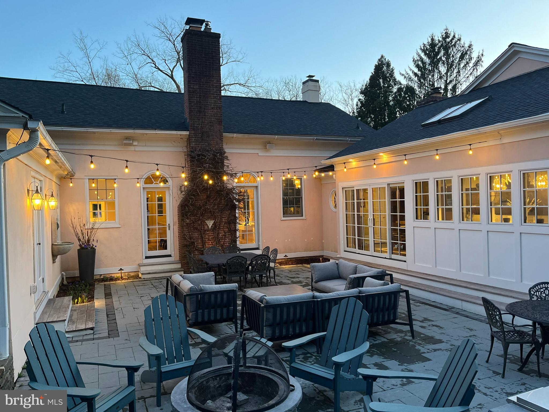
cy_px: 206
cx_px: 274
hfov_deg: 67.3
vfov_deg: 53.1
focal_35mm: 26
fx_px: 412
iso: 200
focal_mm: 5.1
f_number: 1.6
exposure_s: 1/60
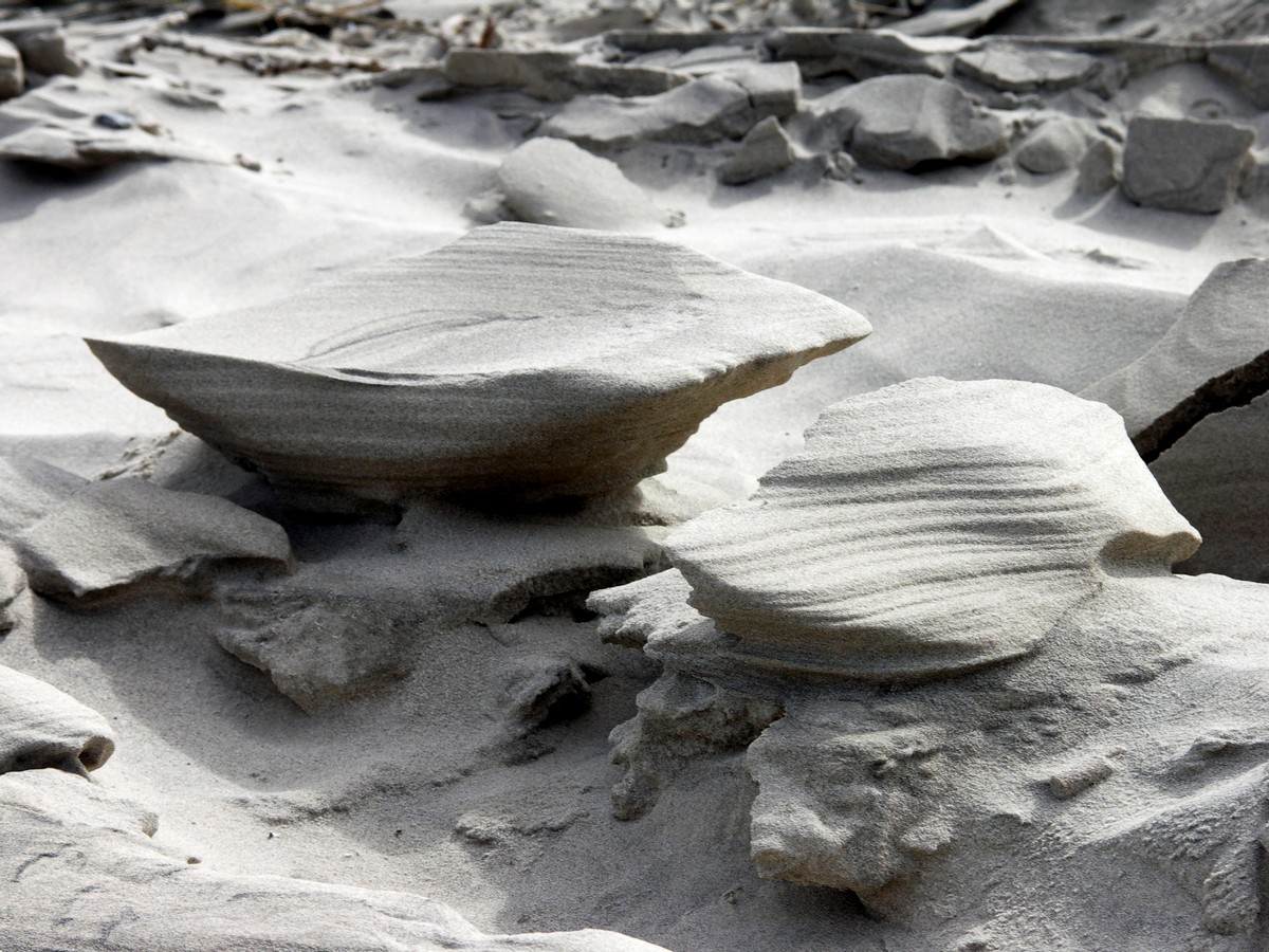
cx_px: 634
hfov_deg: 13.5
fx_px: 5352
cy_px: 476
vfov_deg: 10.2
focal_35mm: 146
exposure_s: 1/400
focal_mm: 37.7
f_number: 5.6
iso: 100
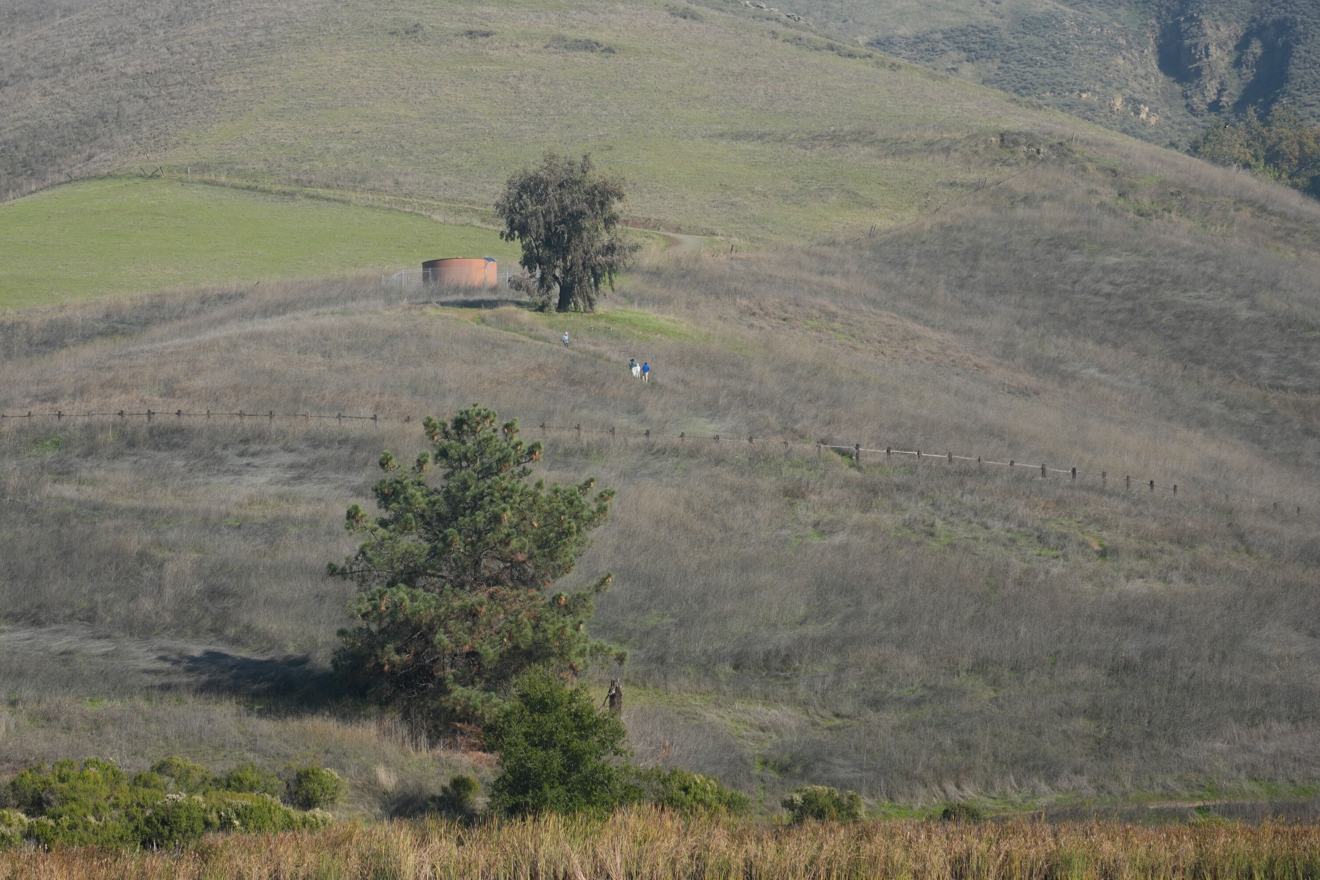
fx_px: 4180
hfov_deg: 17.9
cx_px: 461
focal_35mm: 114
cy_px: 264
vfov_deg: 12.0
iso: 320
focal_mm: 79
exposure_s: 1/1250
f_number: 6.3
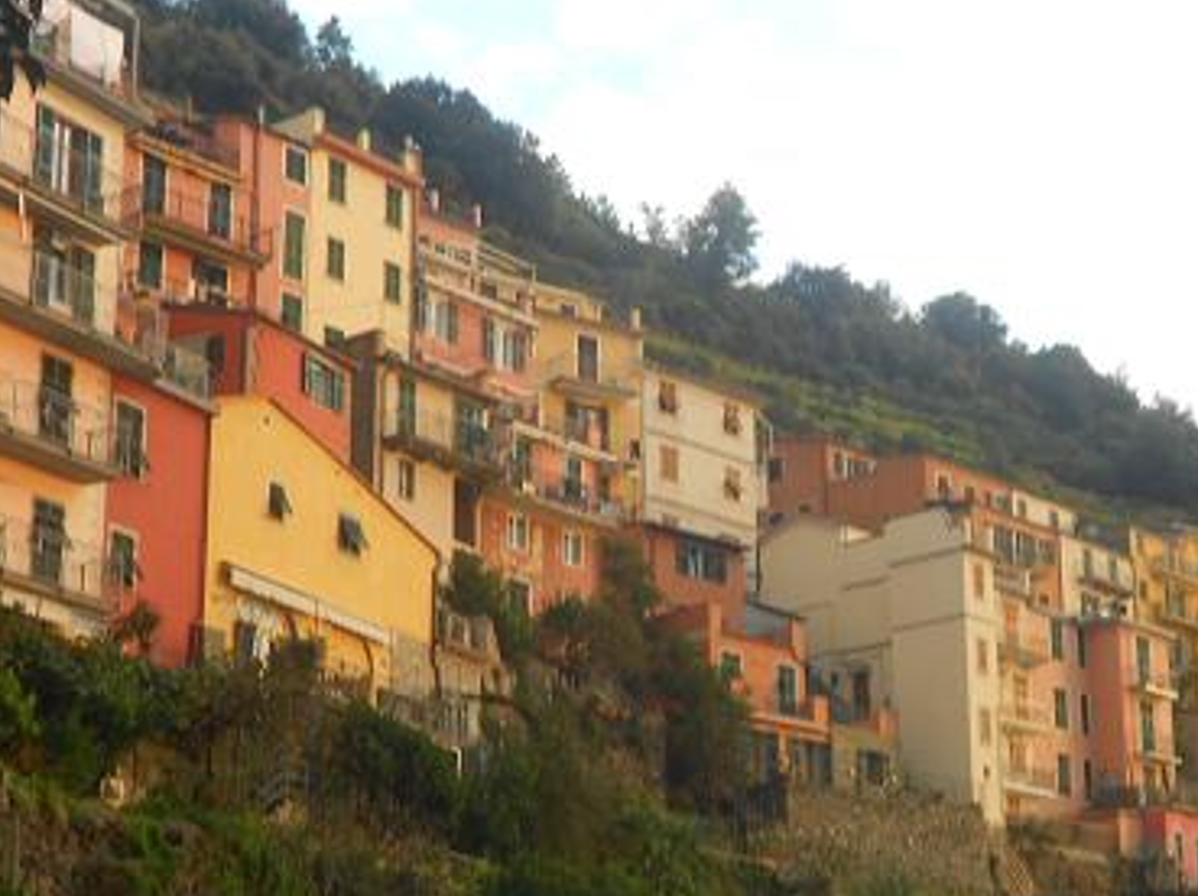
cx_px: 706
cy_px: 573
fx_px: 2386
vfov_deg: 21.2
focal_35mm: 69
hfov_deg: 28.1
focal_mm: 8.8
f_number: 4.5
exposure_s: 1/40
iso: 80
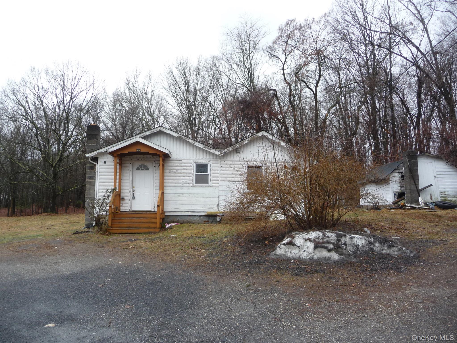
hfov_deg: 63.4
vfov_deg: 49.7
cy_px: 172
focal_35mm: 28
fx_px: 370
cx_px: 228
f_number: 3.3
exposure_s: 1/200
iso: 100
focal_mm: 4.7
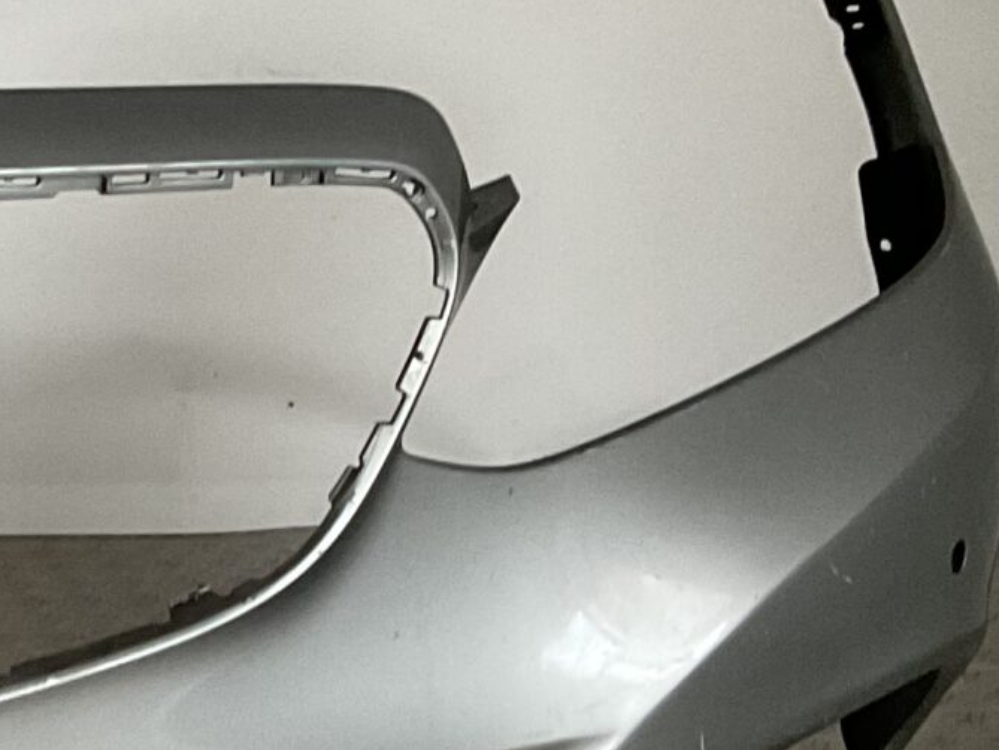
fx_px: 3204
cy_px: 250
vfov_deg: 13.3
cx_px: -599
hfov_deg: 15.9
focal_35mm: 111
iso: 160
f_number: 1.8
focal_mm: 3
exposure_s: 1/50
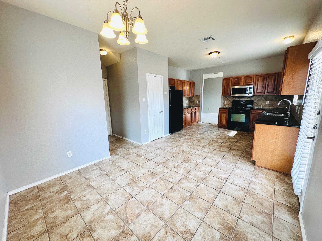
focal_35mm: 14
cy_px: 120
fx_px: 130
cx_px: 161
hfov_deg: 102.1
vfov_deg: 85.7
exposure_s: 1/120
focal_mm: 2.22
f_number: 2.2
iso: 125
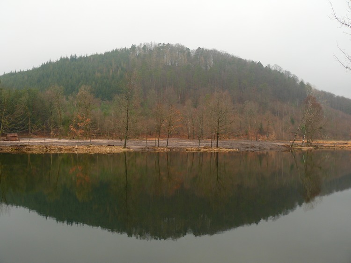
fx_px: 355
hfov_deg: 52.6
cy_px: 132
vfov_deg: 40.7
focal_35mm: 35
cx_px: 176
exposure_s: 1/160
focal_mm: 7.4
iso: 100
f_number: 4
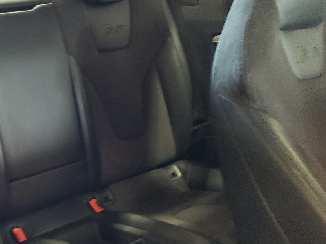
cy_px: 146
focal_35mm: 50
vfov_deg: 29.0
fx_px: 471
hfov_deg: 35.7
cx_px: 26
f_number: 1.5
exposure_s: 1/30
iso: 414
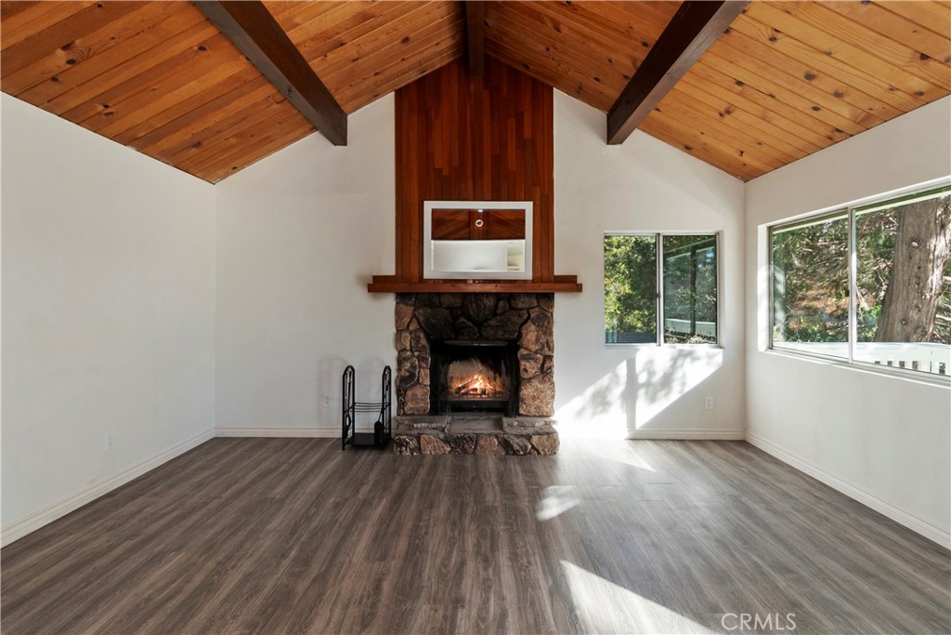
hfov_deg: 100.4
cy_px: 318
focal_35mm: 15
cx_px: 476
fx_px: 396
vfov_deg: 77.3
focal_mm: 10
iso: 180
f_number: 8
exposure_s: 1/30
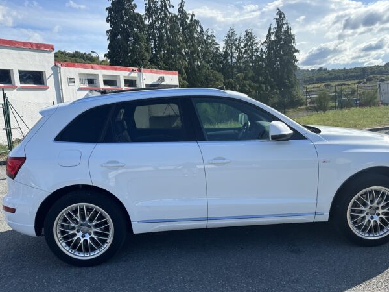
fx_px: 360
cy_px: 171
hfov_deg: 56.7
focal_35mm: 32
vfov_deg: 44.0
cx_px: 215
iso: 80
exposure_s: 1/3597
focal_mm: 6.86
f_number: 1.78
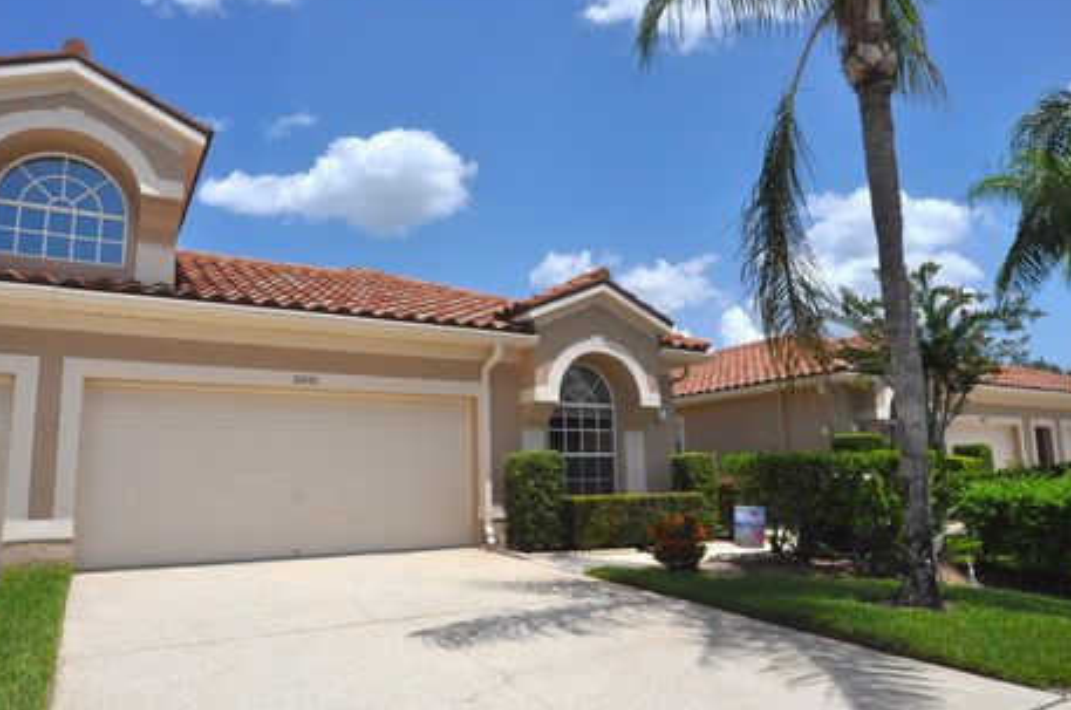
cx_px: 520
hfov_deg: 76.2
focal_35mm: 23
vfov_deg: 54.9
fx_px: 683
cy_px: 370
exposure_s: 1/400
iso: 200
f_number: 10
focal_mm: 14
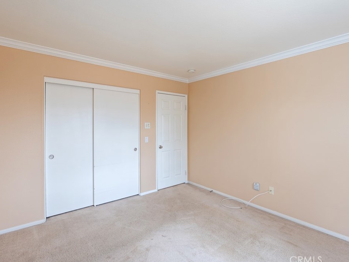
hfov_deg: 87.8
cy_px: 129
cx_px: 177
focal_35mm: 18
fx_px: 181
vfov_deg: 71.6
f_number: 7.1
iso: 250
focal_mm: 16
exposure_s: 1/3
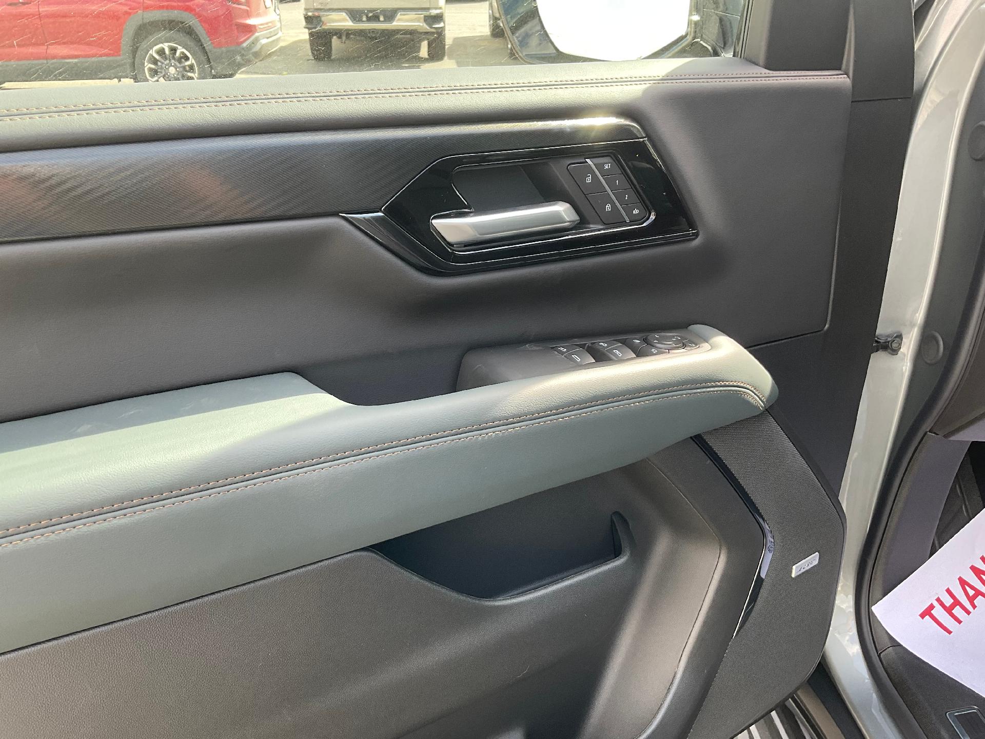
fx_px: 825
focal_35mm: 29
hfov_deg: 61.7
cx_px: 492
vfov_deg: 48.2
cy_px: 370
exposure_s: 1/122
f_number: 1.8
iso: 25
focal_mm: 3
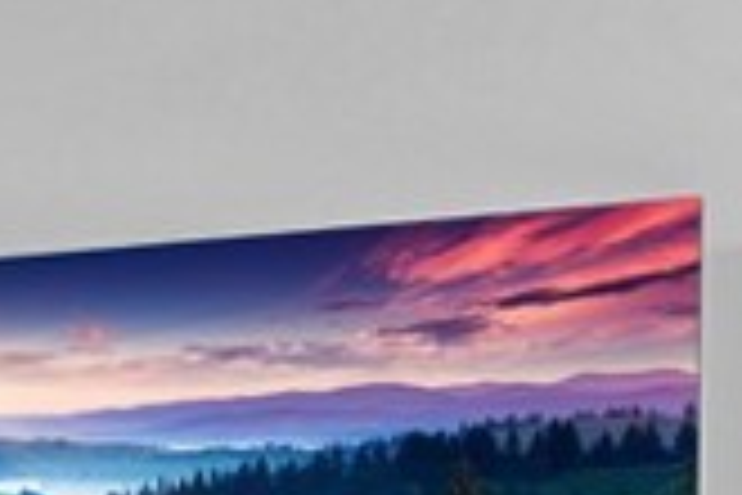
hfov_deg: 15.0
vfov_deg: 14.6
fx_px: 1917
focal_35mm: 93
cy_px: 423
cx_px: -953
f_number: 8
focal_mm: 15
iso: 320
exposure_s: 1/50
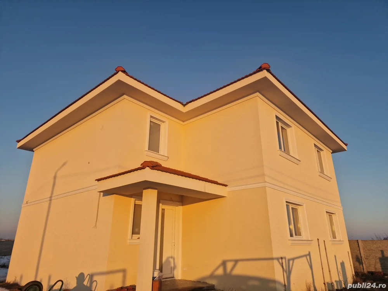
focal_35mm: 23
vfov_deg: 58.9
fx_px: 258
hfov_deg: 73.9
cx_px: 194
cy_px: 146
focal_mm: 6.4
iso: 50
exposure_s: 1/670
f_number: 1.8
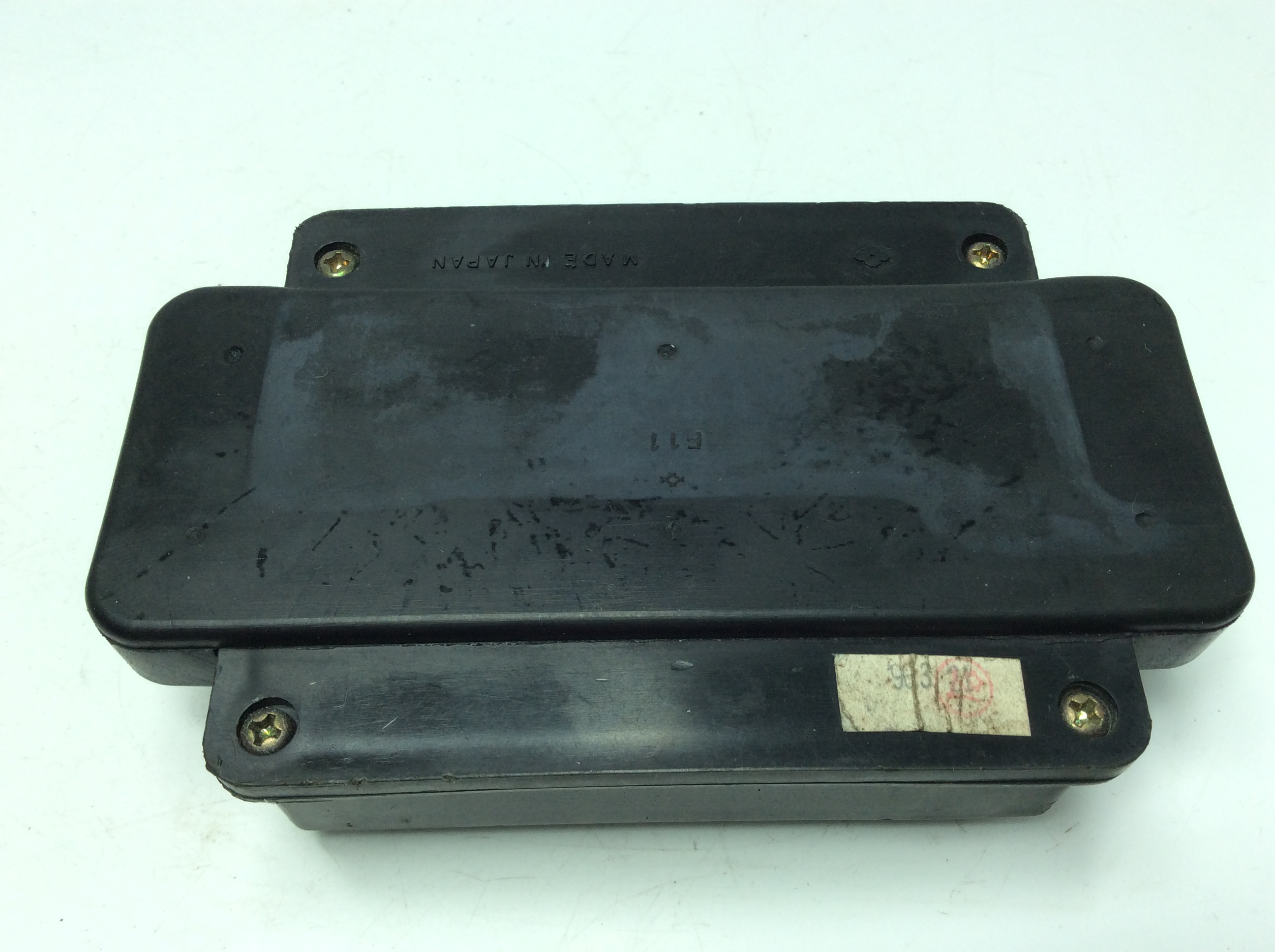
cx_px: 638
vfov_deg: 44.1
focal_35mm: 32
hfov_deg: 56.9
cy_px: 476
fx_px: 1177
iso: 32
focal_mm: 3.3
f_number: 2.4
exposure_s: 1/270
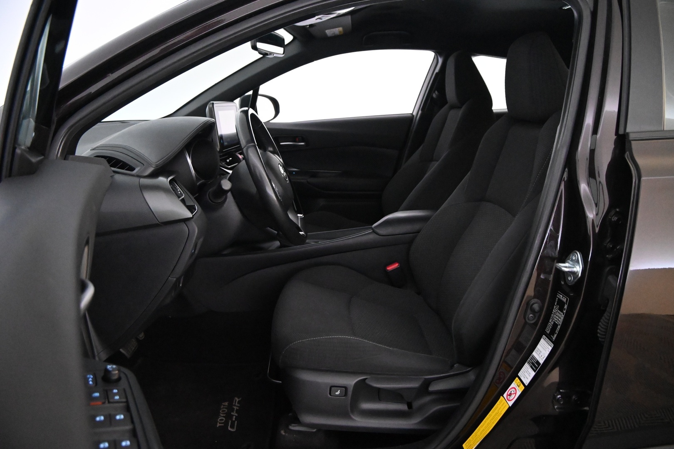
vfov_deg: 18.2
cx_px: 337
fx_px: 1404
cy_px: 224
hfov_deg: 27.0
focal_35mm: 75
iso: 8000
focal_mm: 50
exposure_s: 1/125
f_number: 7.1
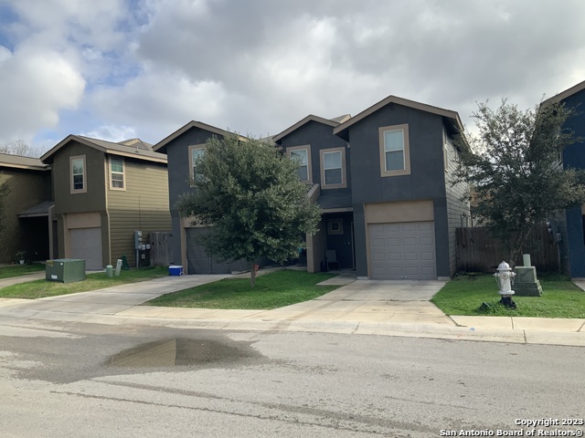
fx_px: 490
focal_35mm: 29
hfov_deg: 61.7
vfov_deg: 48.2
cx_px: 292
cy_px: 219
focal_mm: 3
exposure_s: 1/1377
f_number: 1.8
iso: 16
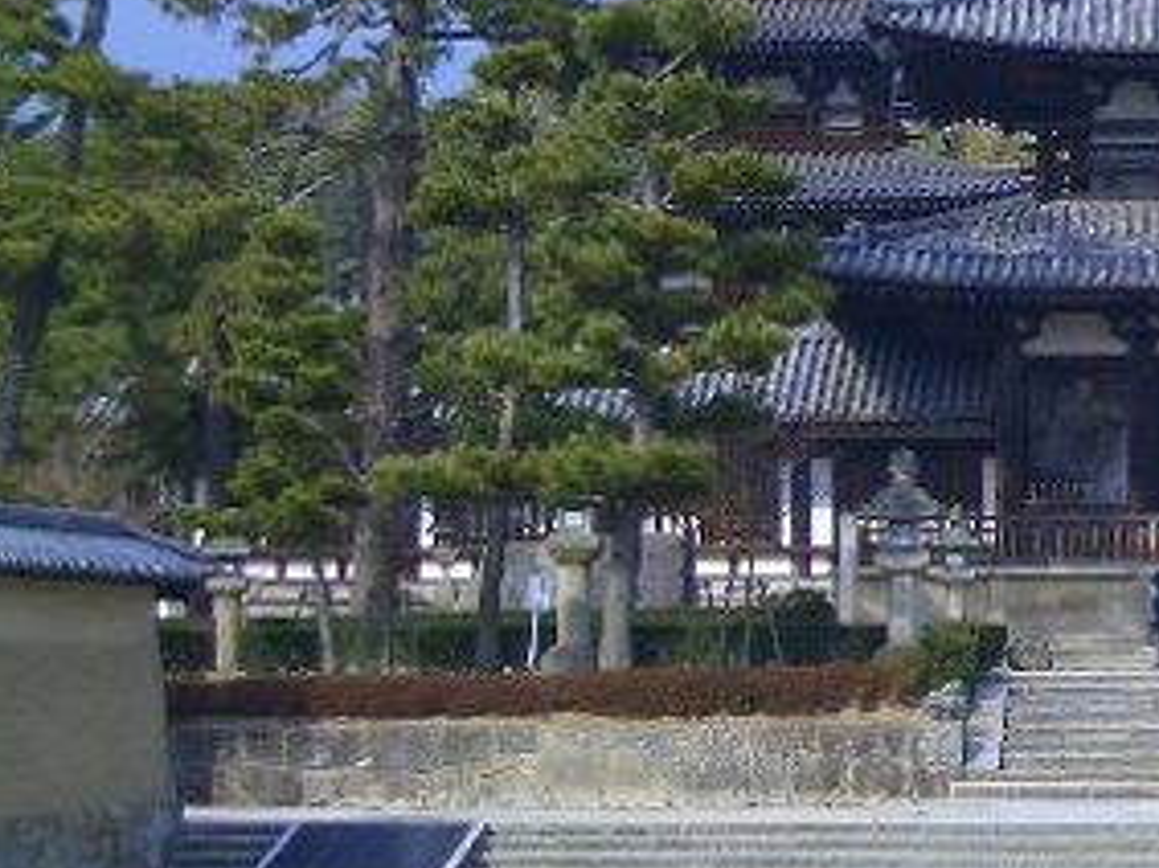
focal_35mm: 170
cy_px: 14
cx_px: 1282
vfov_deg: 8.7
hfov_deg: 11.5
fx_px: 5689
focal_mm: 12.2
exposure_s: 1/250
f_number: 6.2
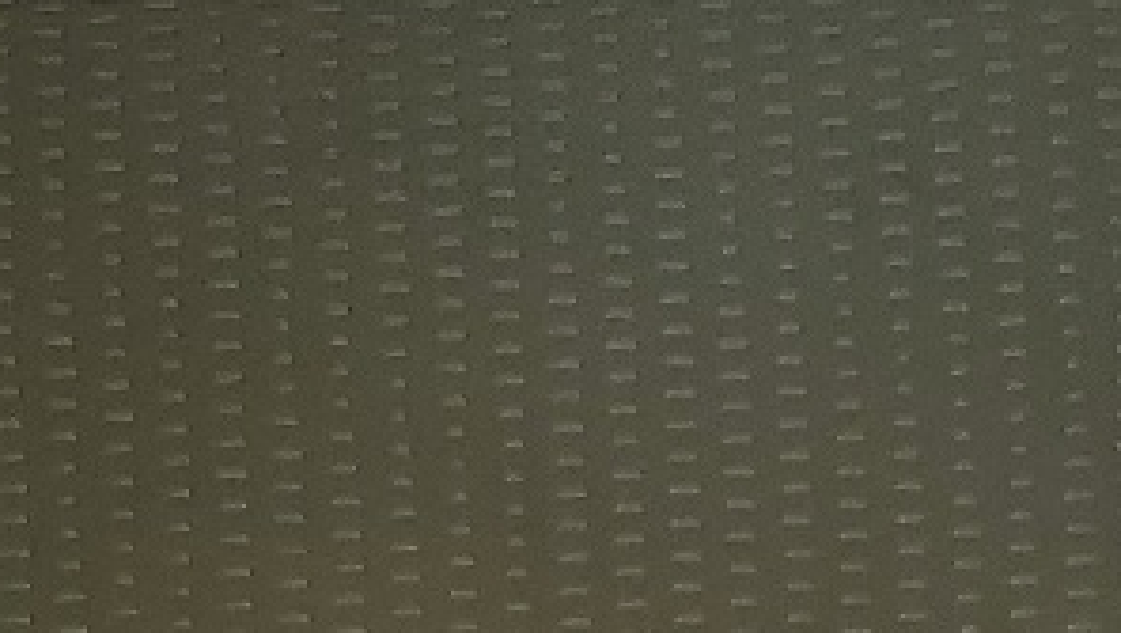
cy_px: 1274
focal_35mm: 153
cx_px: 549
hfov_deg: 14.0
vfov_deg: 7.6
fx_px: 4551
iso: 50
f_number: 1.5
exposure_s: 1/52.1
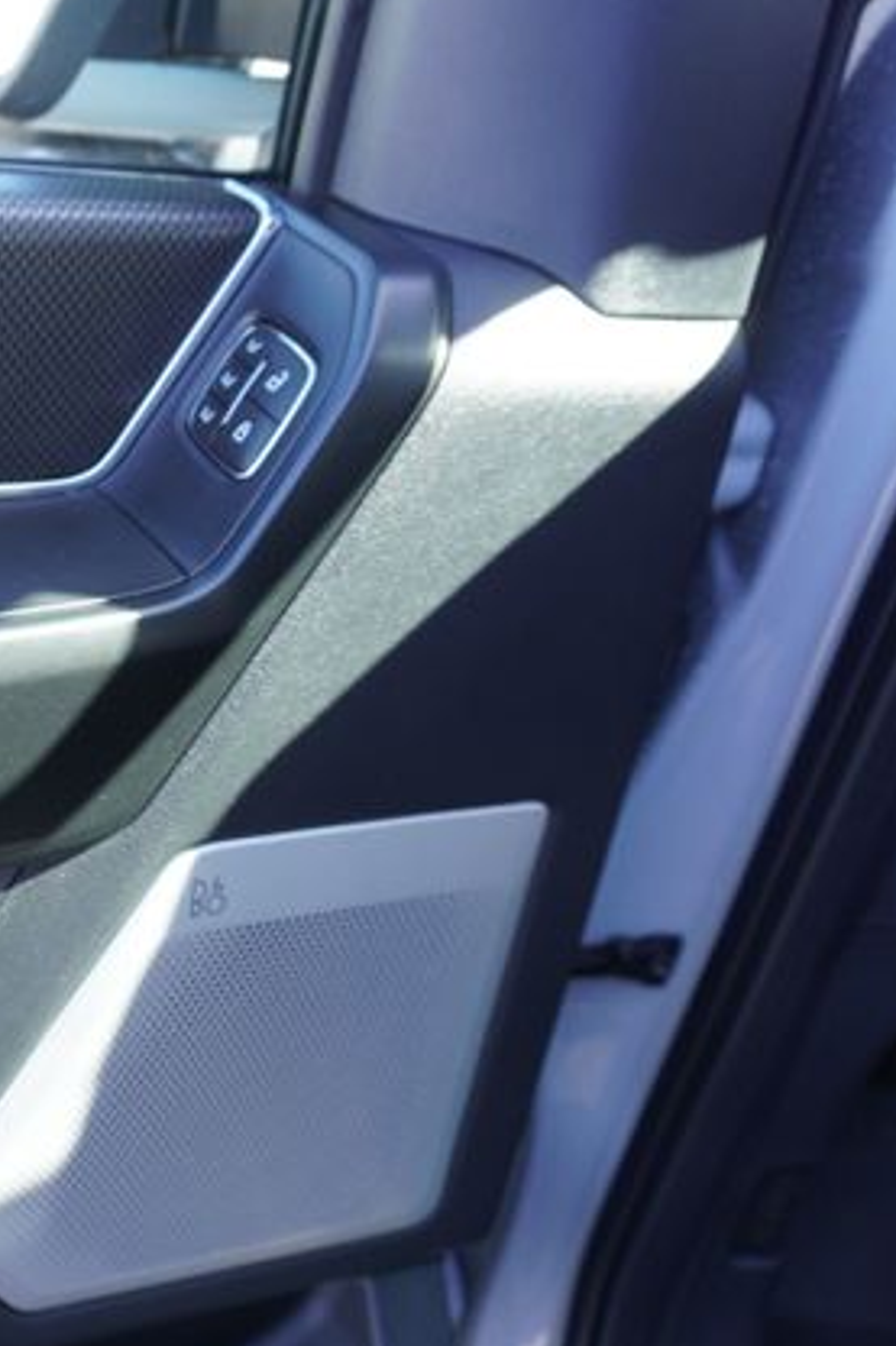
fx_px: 1382
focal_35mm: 37
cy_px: 663
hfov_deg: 31.4
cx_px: -116
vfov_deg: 51.9
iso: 125
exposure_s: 1/60
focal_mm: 16
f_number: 4
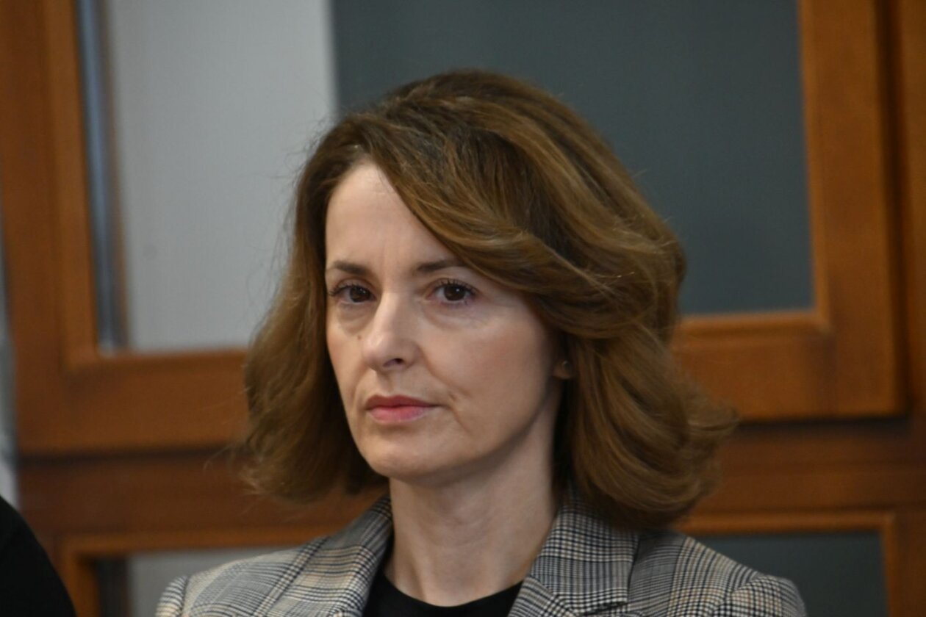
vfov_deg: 3.4
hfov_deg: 5.1
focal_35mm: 405
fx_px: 10417
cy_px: 308
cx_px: 463
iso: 2000
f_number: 6.3
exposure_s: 1/160
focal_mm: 270
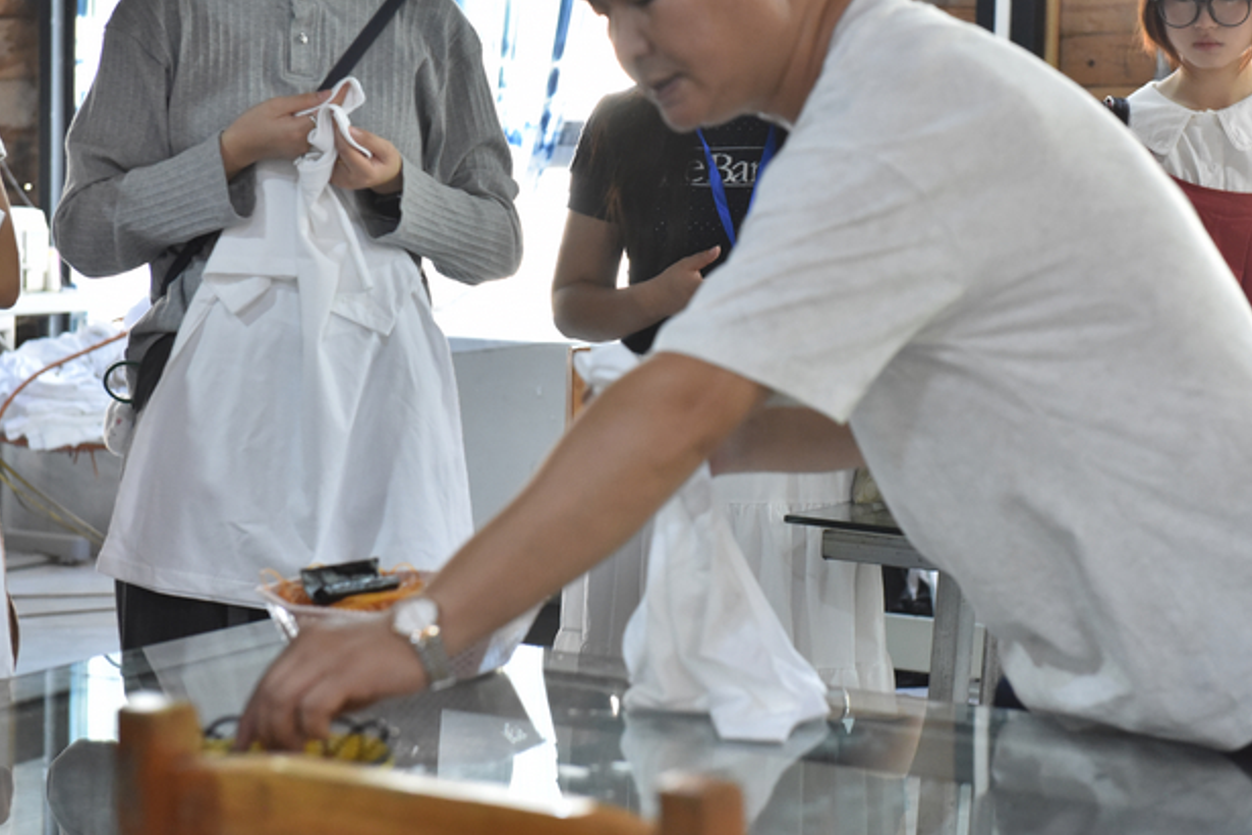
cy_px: 304
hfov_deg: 22.4
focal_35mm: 91
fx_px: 3165
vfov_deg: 15.0
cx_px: 637
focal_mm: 70
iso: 3200
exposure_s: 1/125
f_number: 5.6
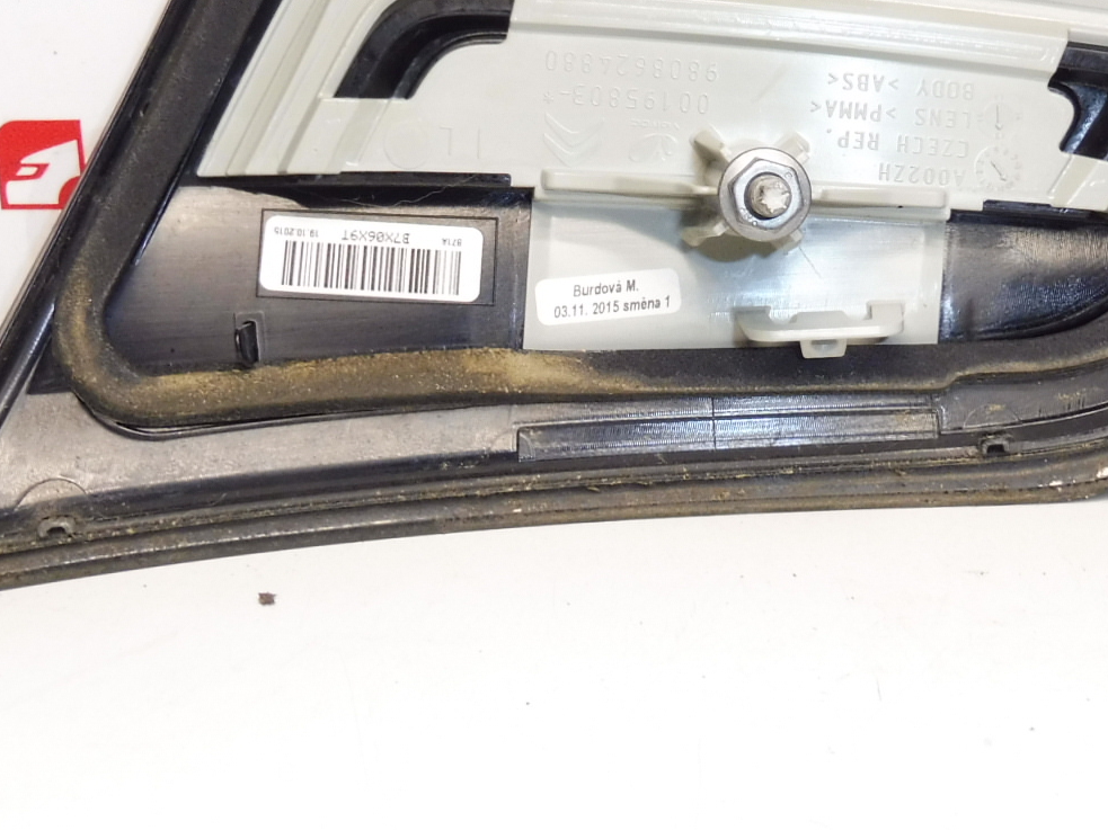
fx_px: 1600
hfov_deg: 37.9
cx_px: 698
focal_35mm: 50
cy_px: 204
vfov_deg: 28.7
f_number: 3.5
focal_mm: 4.3
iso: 200
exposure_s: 1/100
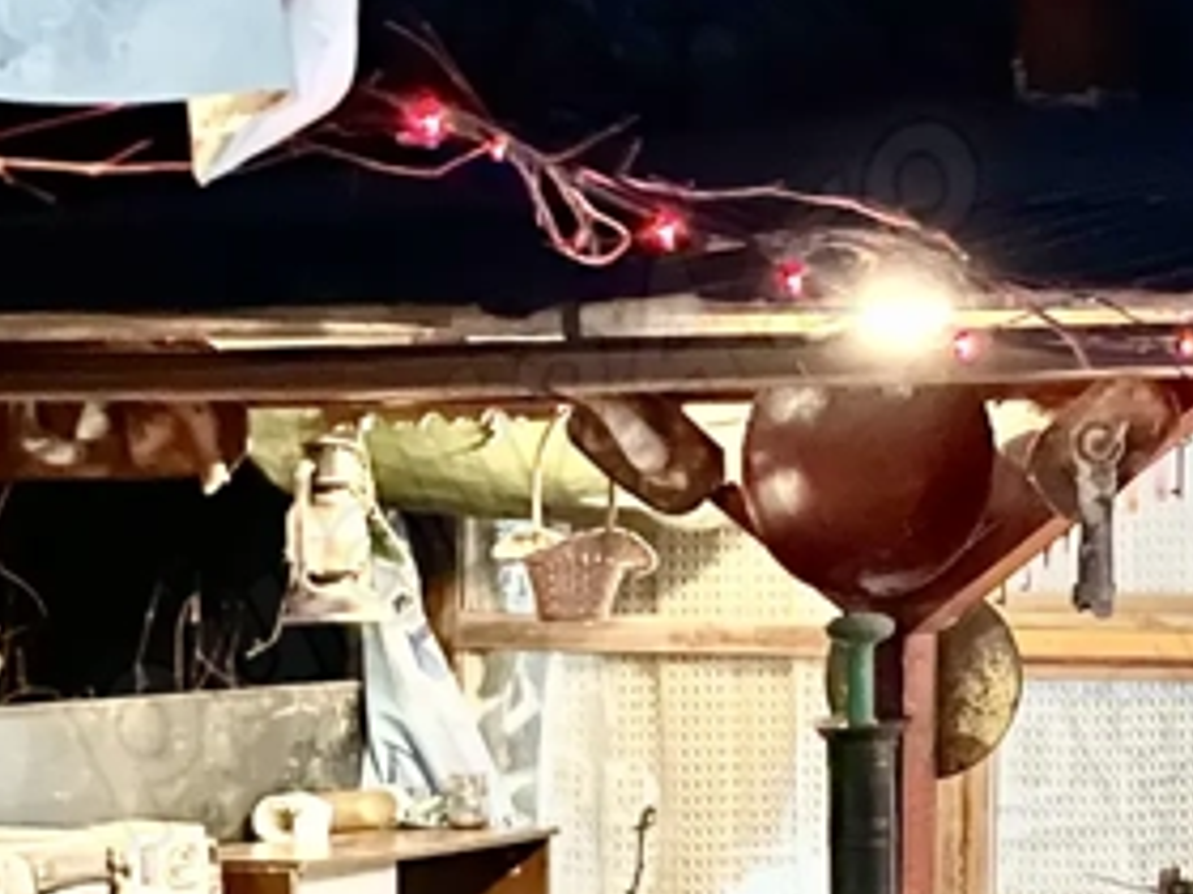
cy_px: 532
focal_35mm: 93
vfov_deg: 15.9
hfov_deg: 17.8
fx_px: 3205
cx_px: 2015
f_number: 1.6
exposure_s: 1/14
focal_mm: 4.2
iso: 1000
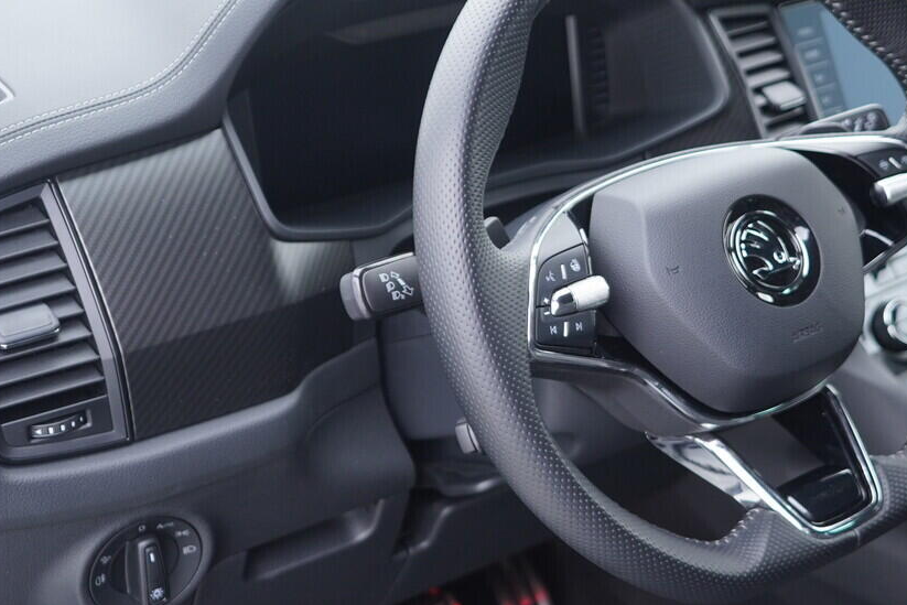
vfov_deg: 21.6
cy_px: 282
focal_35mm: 63
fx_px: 1587
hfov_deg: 31.6
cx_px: 623
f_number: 2.8
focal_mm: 24
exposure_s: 1/40
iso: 320
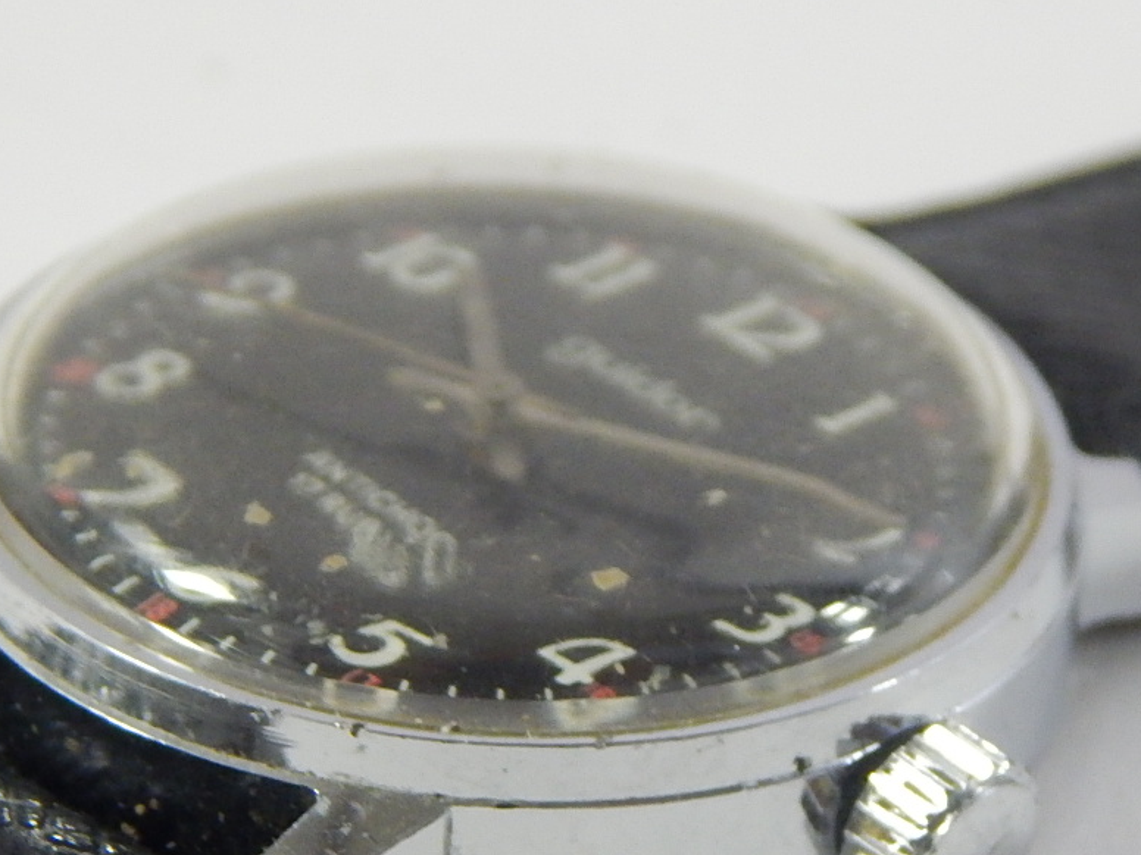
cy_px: 502
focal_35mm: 235
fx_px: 7746
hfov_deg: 8.4
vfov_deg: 6.3
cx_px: 687
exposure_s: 1/20
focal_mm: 20.5
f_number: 4.6
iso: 400
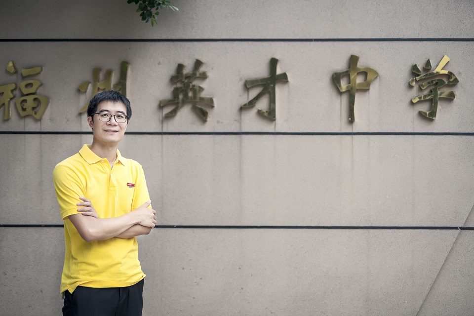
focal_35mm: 50
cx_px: 237
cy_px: 158
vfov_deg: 27.0
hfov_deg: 39.6
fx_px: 658
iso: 250
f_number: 1.6
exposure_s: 1/1600
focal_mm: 50
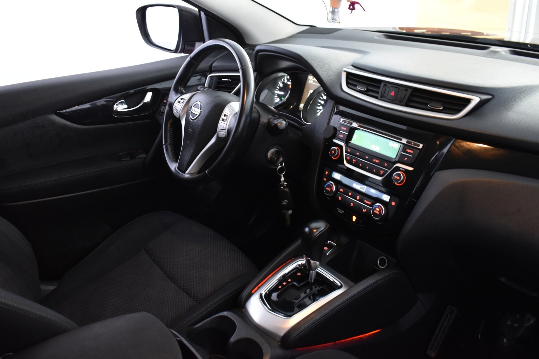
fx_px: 494
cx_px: 270
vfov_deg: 40.0
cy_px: 180
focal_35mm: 33
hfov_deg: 57.2
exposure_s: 1/8
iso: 1250
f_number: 5
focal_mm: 22
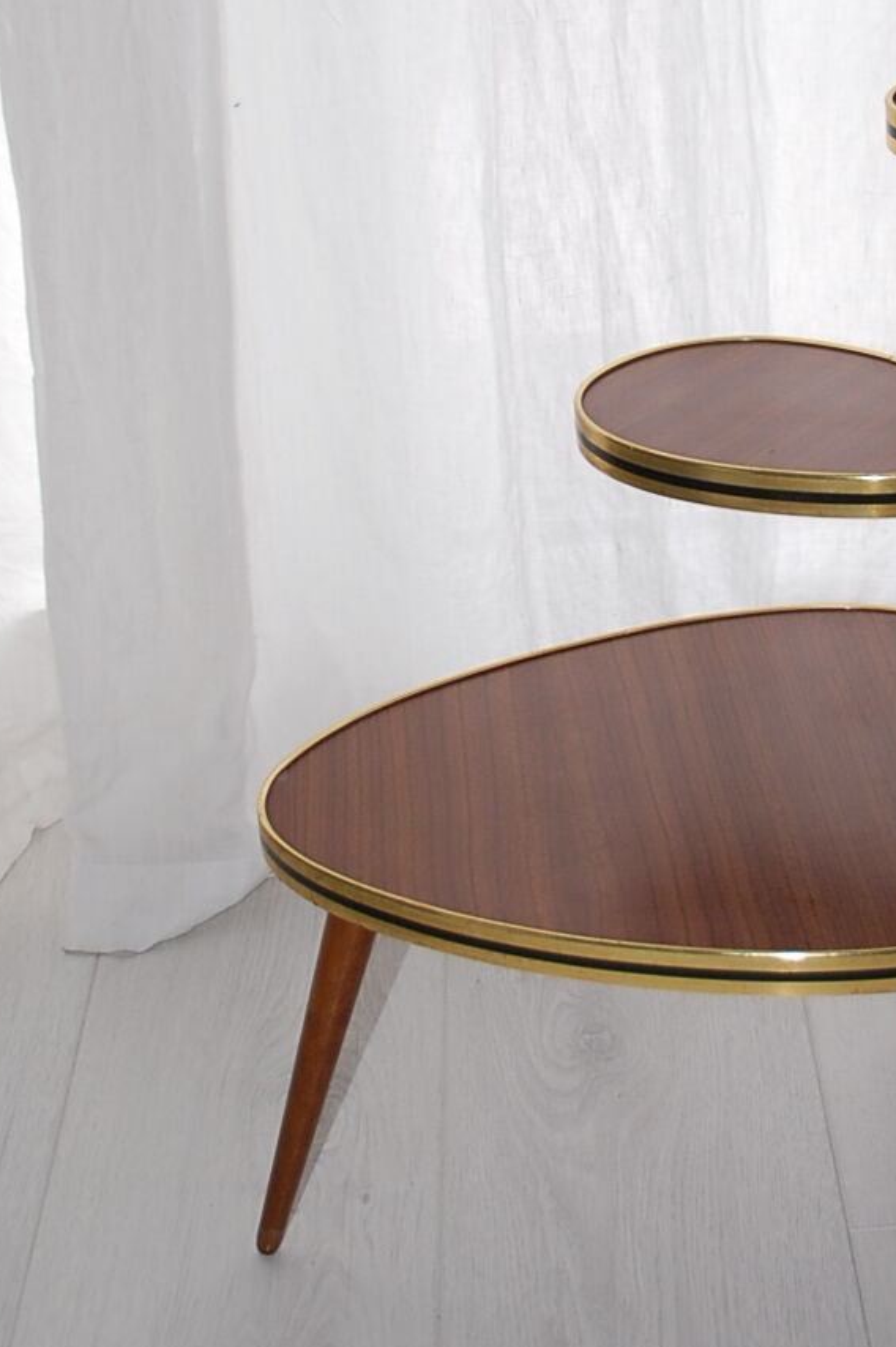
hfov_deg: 18.2
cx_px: 715
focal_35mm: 74
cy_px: 399
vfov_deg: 27.1
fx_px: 2767
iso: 400
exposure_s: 1/125
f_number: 4
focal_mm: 28
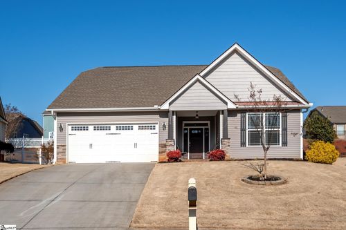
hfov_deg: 49.6
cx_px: 173
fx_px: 375
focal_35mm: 39
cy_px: 115
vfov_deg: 34.2
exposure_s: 1/3200
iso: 320
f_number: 7.1
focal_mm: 26
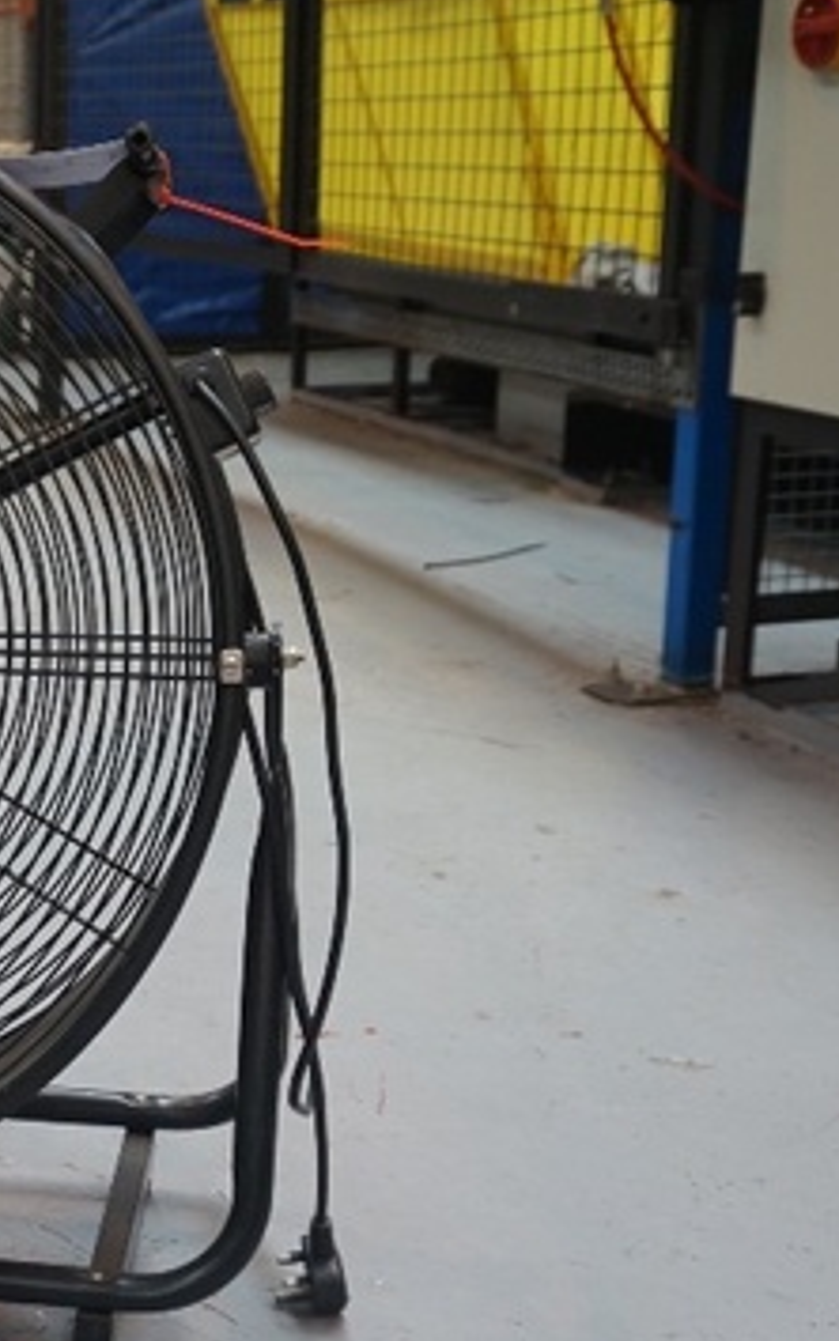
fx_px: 2378
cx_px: -246
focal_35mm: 65
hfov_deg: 18.6
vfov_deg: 31.5
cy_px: 695
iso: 640
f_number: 4
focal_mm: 21
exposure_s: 1/160
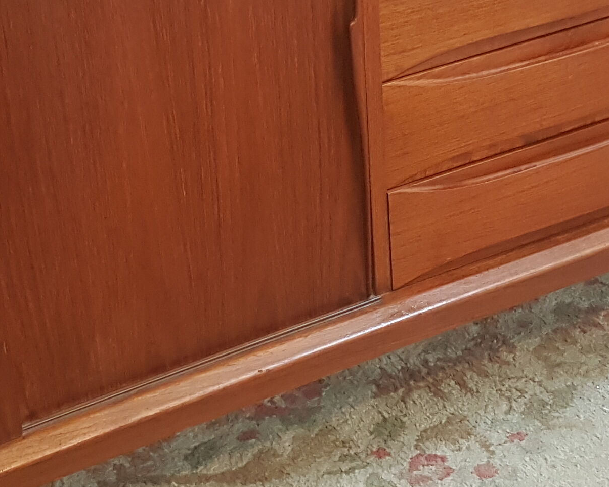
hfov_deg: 22.5
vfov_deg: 17.9
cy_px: 113
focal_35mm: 85
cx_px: 274
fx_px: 1532
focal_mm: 4.2
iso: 160
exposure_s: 1/50
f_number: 1.7
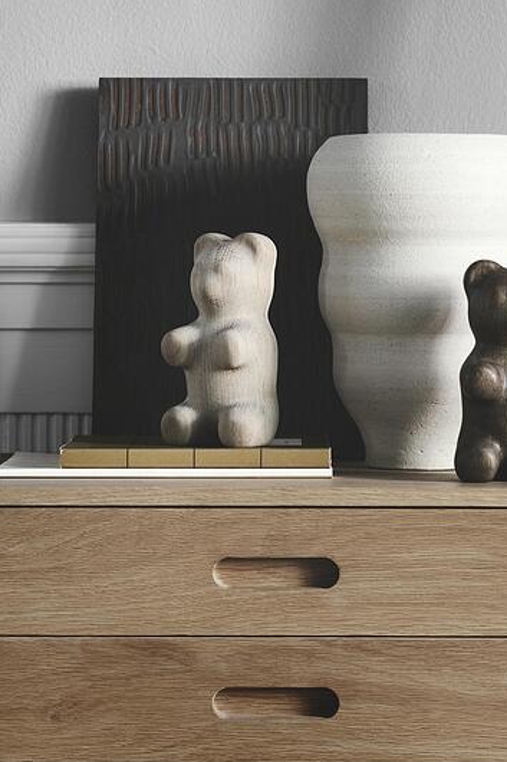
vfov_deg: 14.8
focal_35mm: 139
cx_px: 391
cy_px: 344
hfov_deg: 9.8
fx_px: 2938
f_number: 8
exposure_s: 1
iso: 100
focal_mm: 85
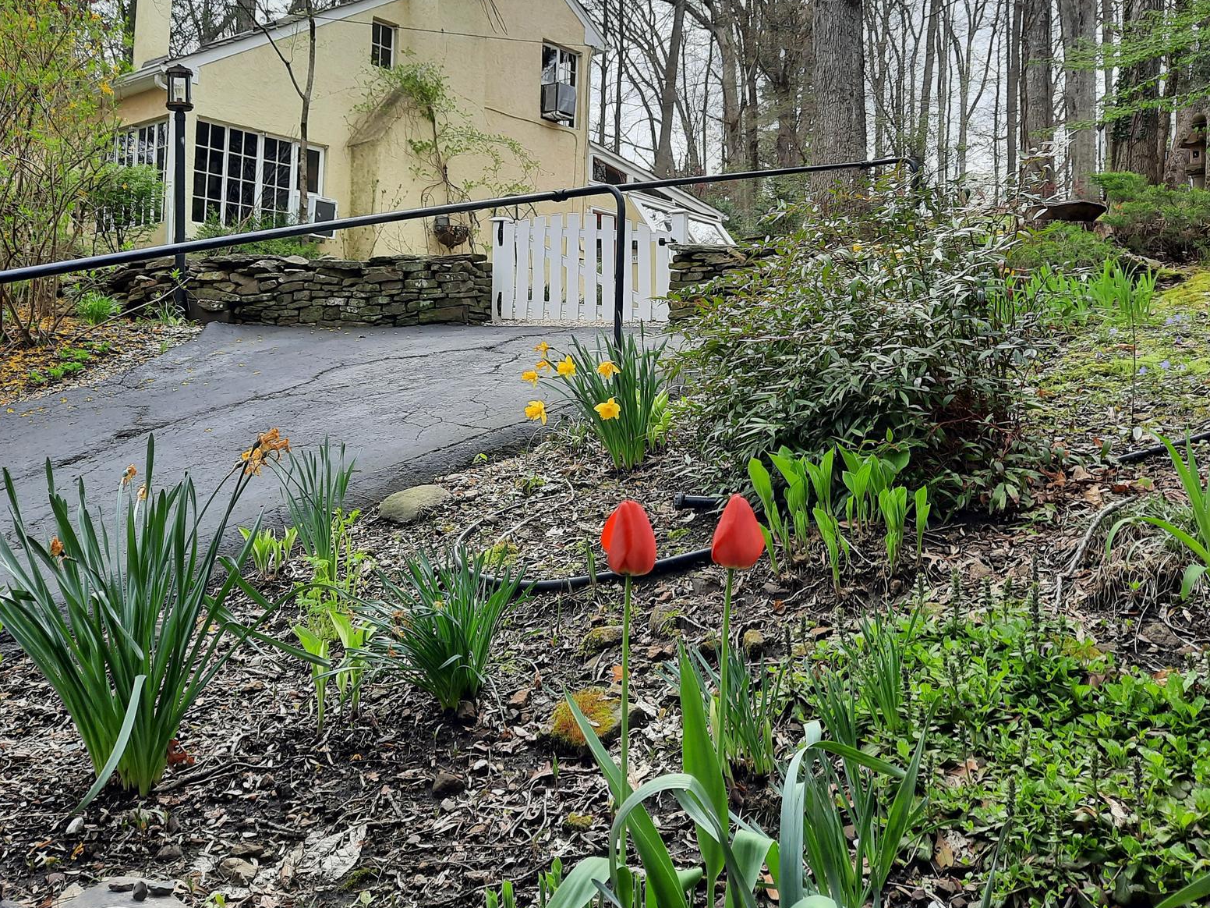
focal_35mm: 33
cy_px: 329
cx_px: 591
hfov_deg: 55.3
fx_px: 1154
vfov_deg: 42.6
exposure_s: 1/276
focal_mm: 4.6
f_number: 2
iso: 32
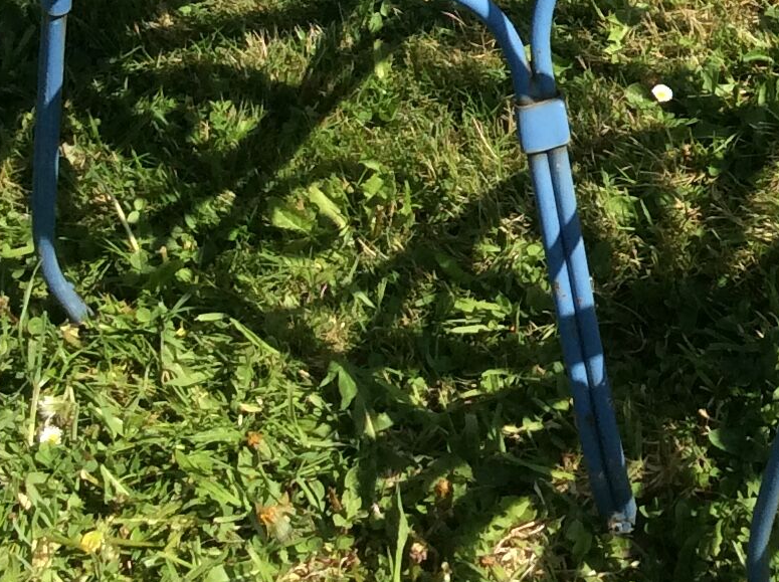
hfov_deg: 17.6
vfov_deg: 13.0
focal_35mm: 107
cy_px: -330
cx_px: 922
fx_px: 2405
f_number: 2.4
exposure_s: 1/1144
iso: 32
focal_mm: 3.3
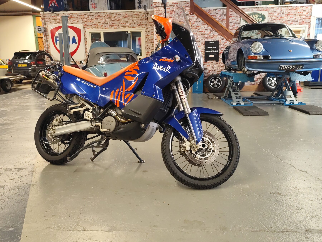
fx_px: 279
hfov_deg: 60.0
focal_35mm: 30
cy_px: 121
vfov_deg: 46.8
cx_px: 161
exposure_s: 1/50
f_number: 1.65
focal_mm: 6.14
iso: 640
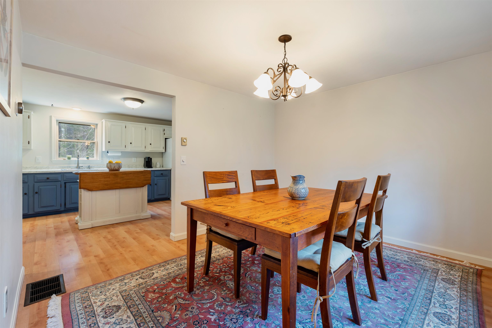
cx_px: 246
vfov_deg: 73.7
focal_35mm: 16
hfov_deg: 96.7
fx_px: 219
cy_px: 164
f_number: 8
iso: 100
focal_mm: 16
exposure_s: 1
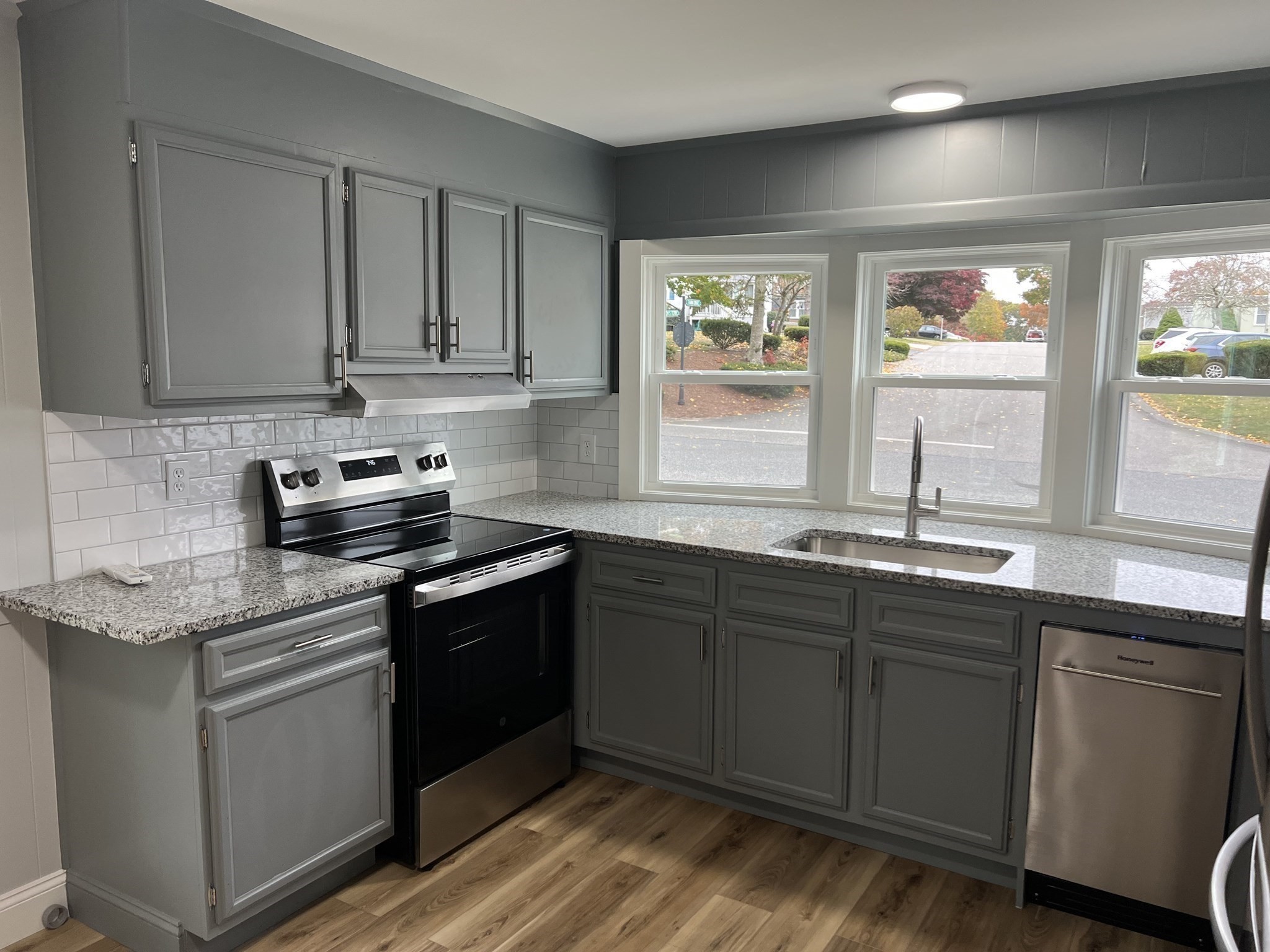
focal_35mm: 26
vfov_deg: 53.1
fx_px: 954
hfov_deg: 67.3
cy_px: 476
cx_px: 635
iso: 125
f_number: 1.5
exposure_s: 1/120
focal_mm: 5.7
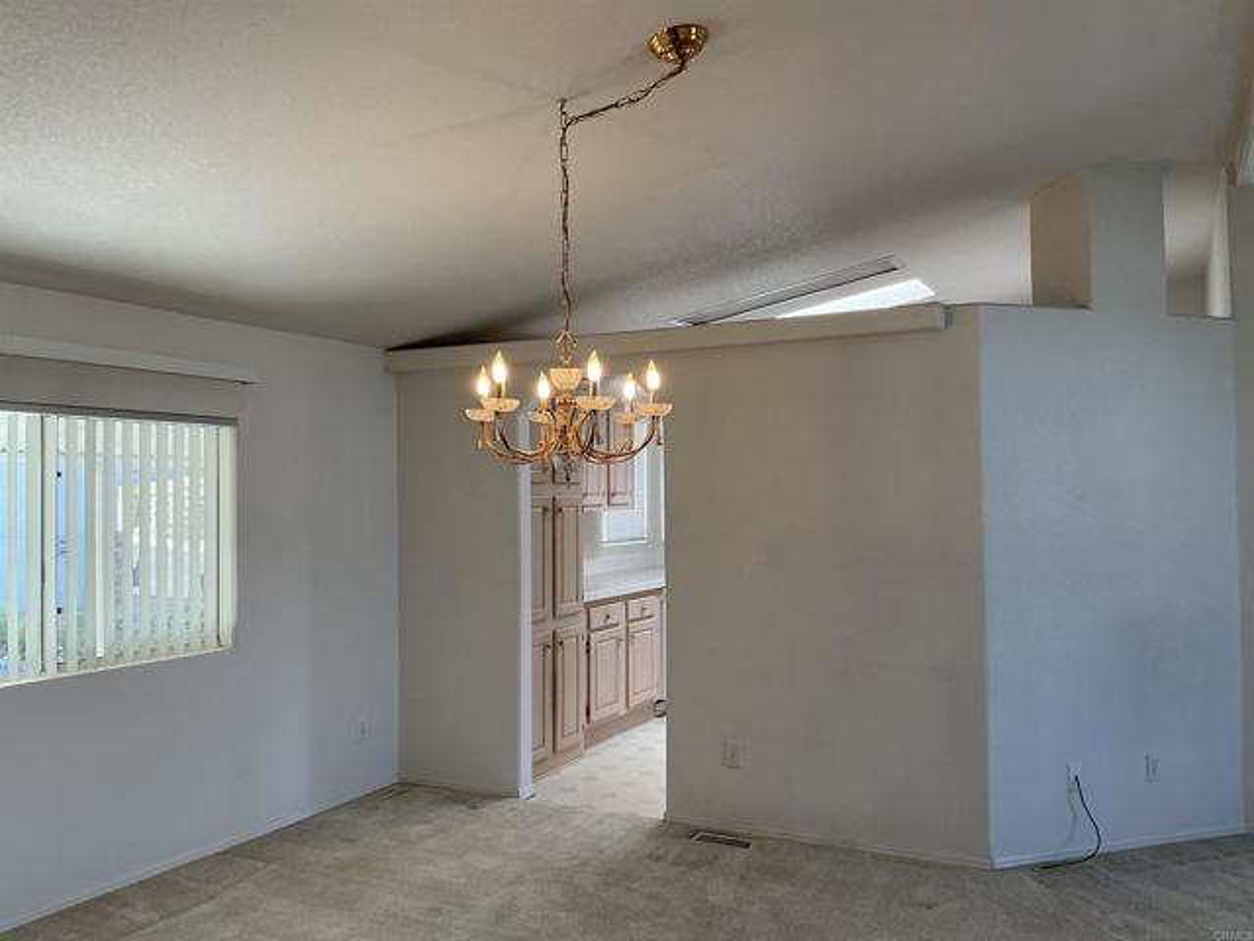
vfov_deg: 49.7
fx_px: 1014
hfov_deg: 63.4
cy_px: 470
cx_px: 627
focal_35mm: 28
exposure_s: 1/120
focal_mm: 3
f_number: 1.8
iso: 40
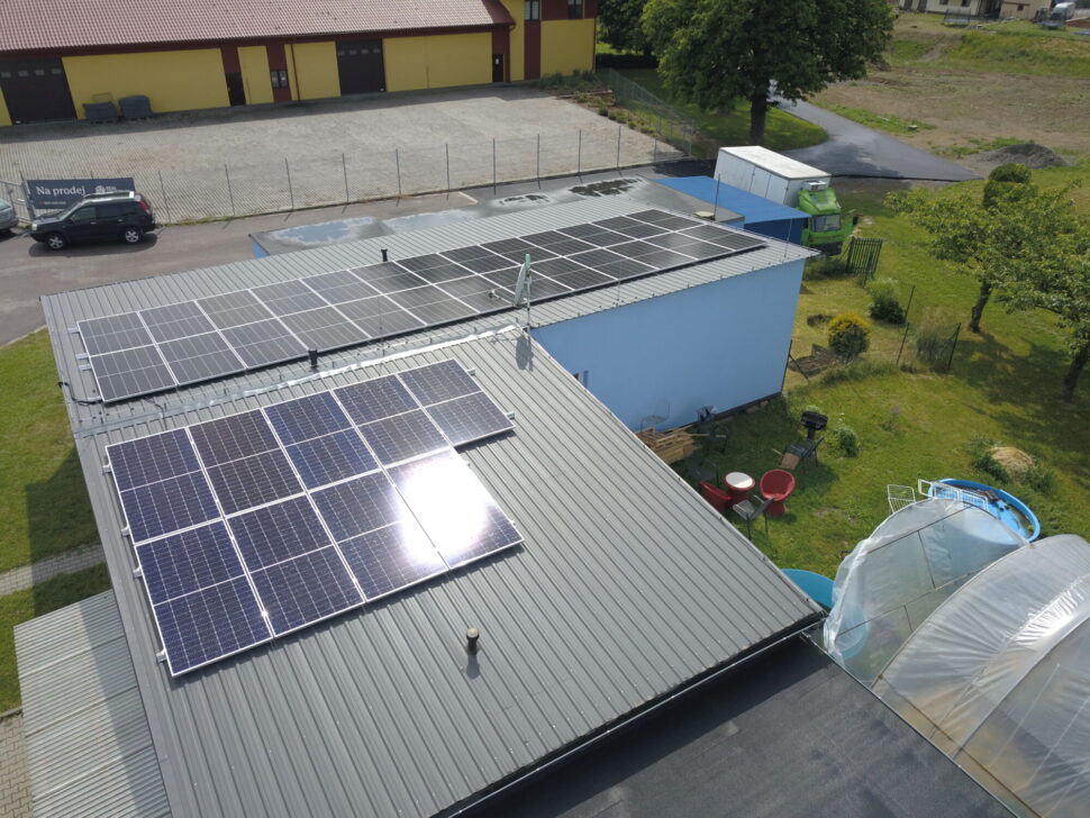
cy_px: 409
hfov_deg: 67.3
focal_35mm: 26
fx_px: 819
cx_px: 545
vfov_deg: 53.1
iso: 100
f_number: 2.2
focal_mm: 4.7
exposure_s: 1/1529
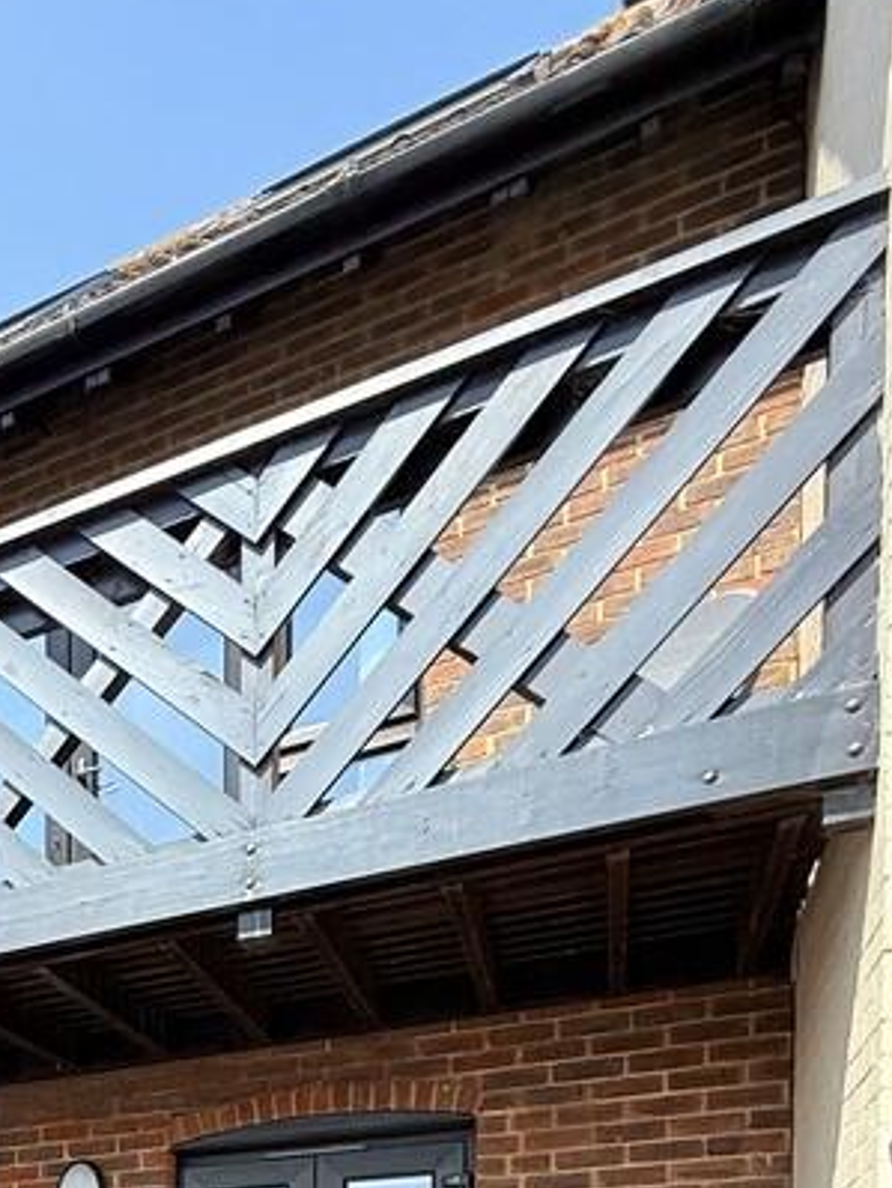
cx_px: -87
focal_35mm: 36
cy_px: 1439
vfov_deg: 37.9
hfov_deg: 34.4
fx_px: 1236
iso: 50
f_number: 2.2
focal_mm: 2.22
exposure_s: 1/888
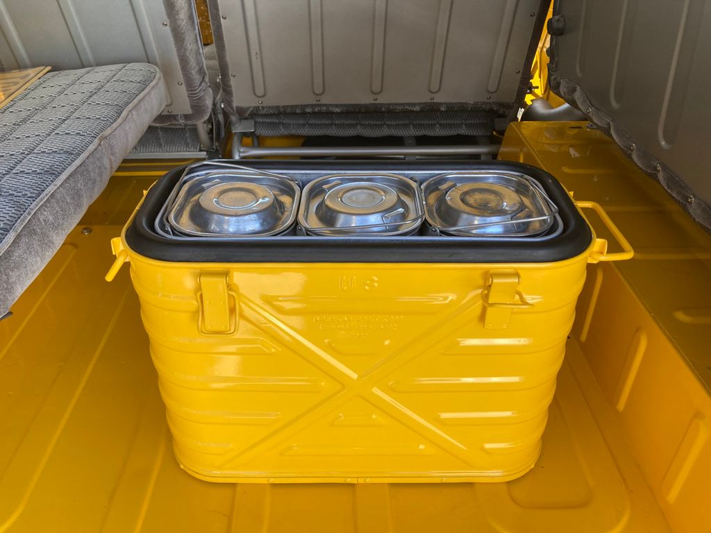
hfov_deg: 63.4
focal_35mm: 28
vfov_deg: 49.7
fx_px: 575
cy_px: 266
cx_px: 356
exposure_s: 1/121
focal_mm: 3.99
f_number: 1.8
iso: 25
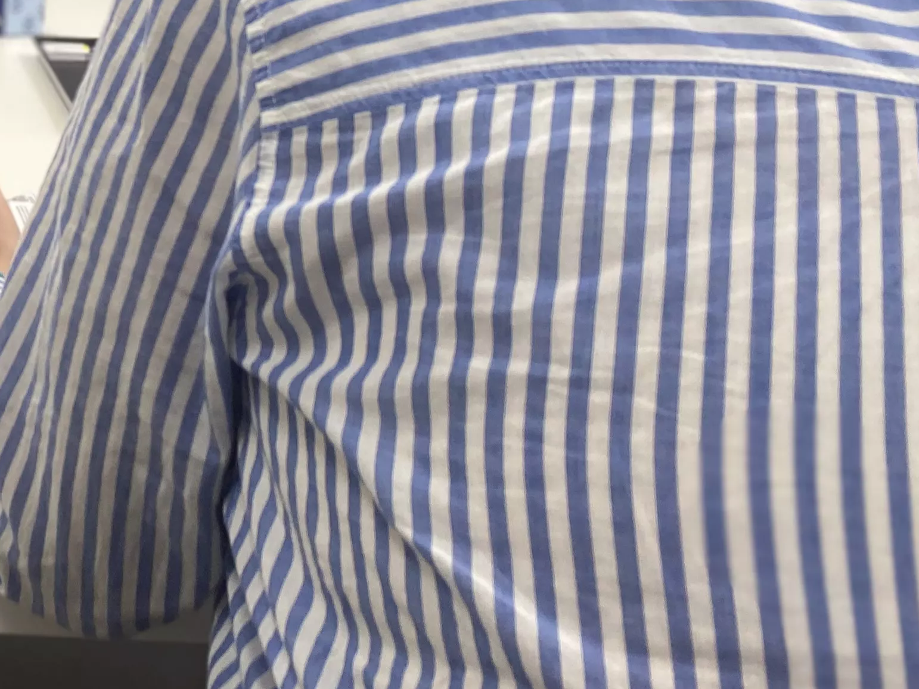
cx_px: -176
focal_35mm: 68
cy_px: -44
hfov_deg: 25.7
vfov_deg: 20.7
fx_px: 1805
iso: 80
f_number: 1.8
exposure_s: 1/100
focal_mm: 4.25
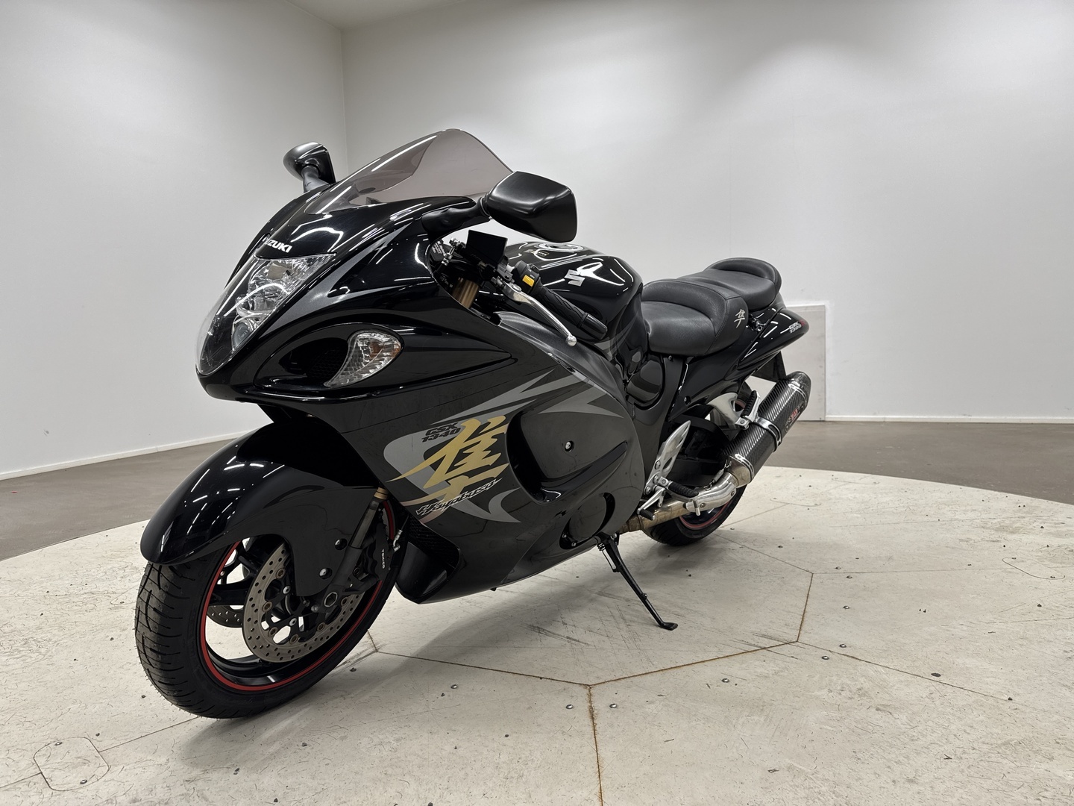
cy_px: 403
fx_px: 745
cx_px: 537
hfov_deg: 71.6
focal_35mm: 24
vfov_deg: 56.8
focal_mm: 6.76
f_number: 1.78
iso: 80
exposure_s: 1/100
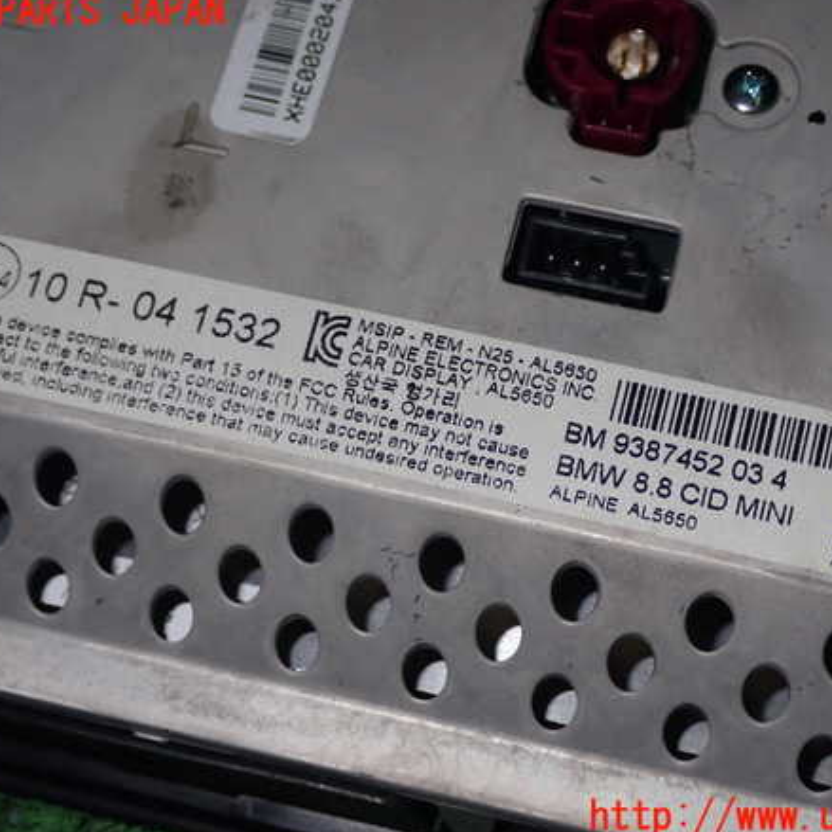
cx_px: 449
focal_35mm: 81
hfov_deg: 21.4
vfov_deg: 21.4
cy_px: 415
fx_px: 2203
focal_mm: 11.88
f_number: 11
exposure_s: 1/60
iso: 200
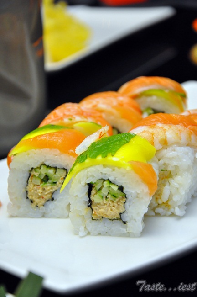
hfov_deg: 10.7
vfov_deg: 16.1
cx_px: 98
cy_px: 148
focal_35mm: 128
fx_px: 1049
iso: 1600
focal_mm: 85
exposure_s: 1/125
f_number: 5.6
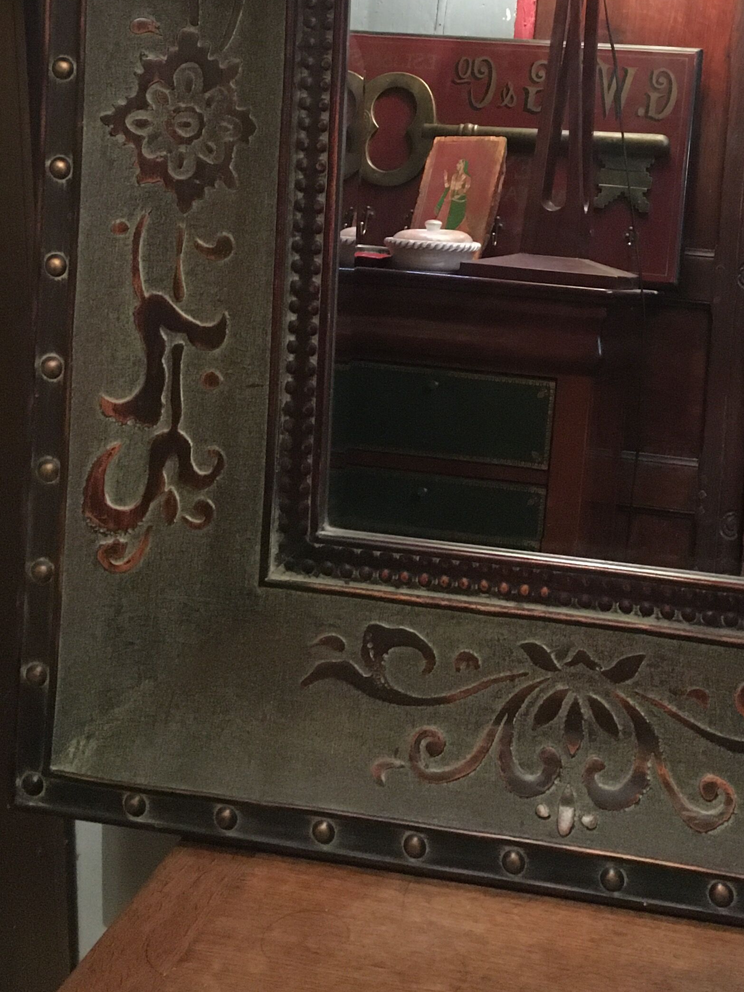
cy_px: 138
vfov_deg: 32.9
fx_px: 1605
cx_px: 612
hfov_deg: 25.6
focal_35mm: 56
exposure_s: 1/17
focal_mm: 4.15
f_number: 2.2
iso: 320
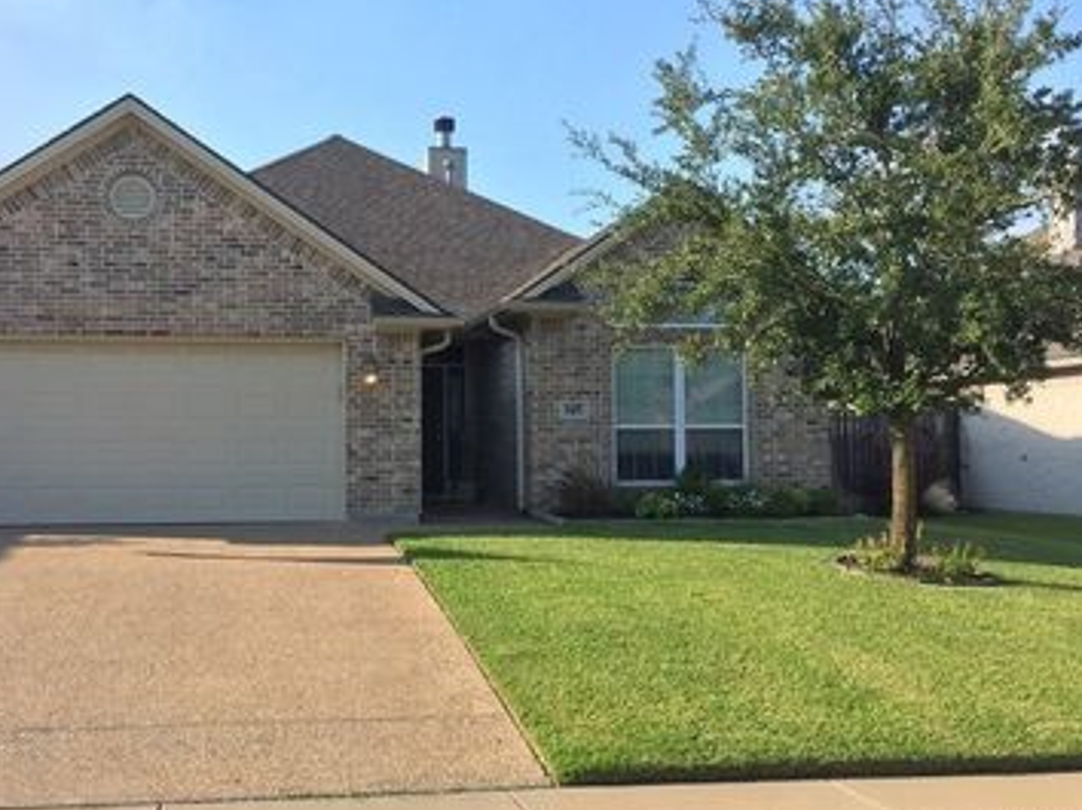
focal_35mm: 41
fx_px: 1281
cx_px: 446
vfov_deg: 35.1
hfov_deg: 45.6
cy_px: 377
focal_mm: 4.15
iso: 32
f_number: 2.2
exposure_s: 1/1041
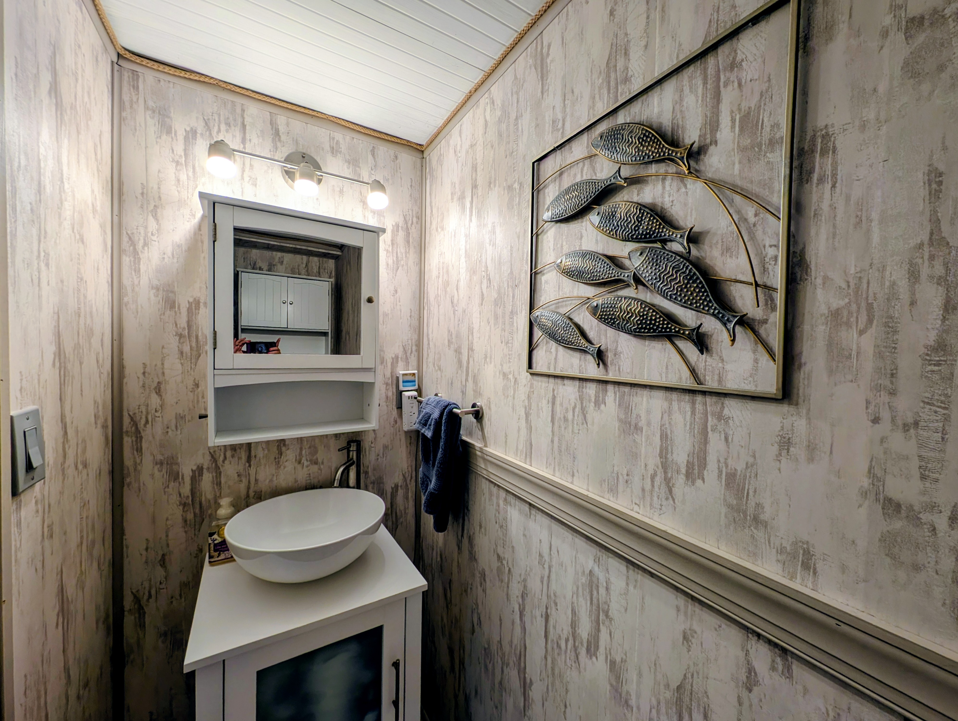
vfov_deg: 94.6
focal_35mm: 12
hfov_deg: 110.5
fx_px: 333
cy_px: 360
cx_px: 479
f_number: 1.95
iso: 41
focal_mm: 2.23
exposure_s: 1/59.3
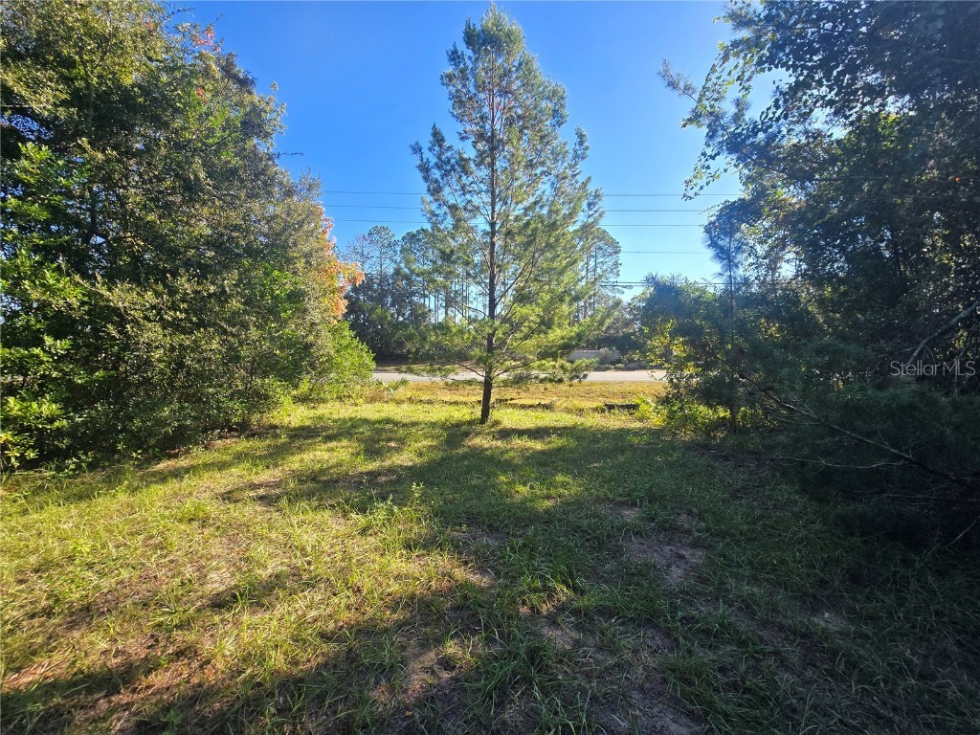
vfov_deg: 89.9
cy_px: 368
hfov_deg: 106.2
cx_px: 490
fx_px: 368
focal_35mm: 13
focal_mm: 2.2
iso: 50
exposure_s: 1/829
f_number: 2.2
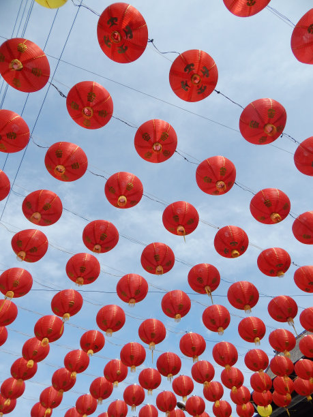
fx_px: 265
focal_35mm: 22
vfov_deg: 76.4
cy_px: 208
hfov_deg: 61.1
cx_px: 156
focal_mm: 4
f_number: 6
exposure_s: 1/500
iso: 125
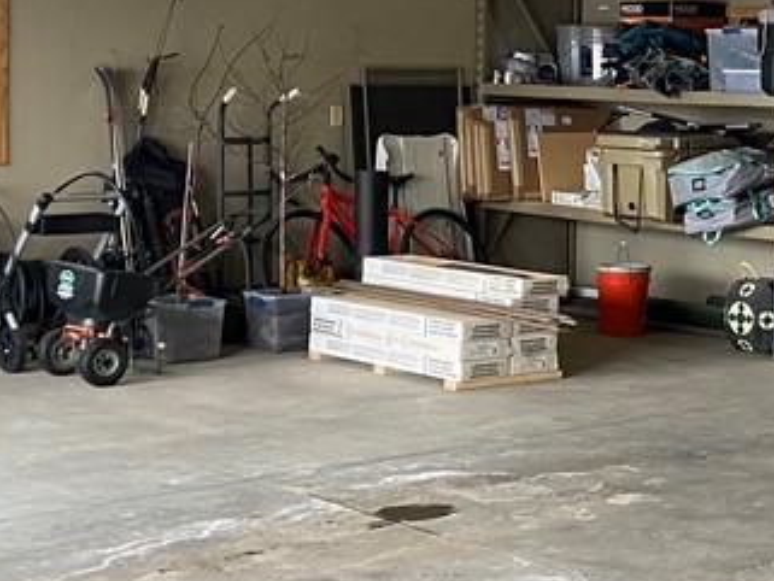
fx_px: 1857
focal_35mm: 83
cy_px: 183
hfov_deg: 22.9
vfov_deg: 17.7
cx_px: 706
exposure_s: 1/60
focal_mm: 4.25
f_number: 1.8
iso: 100
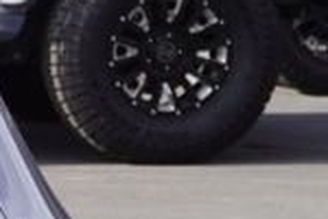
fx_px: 3821
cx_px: -599
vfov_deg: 3.2
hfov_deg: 4.7
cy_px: 493
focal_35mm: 419
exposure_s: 1/125
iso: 100
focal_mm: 41
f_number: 9
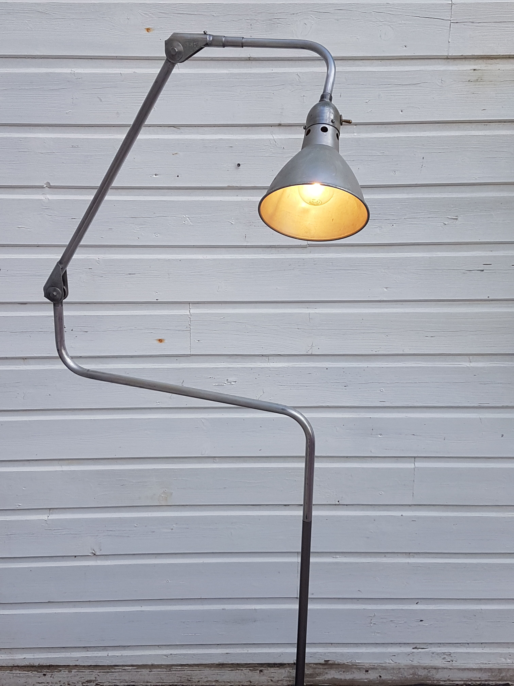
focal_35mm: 26
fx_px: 515
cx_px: 257
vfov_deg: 67.3
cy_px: 343
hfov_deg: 53.1
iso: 40
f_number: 1.7
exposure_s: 1/896
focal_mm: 4.2
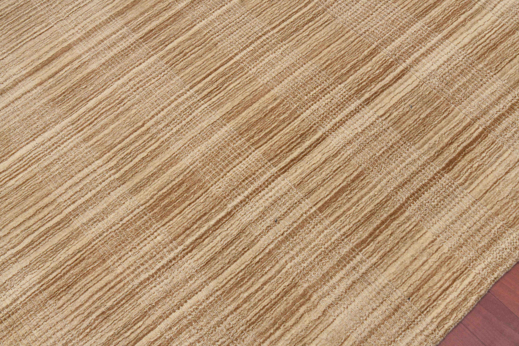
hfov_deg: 50.7
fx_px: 548
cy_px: 173
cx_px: 260
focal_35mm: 38
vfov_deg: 35.1
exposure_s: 1/125
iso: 5000
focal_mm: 38
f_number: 9
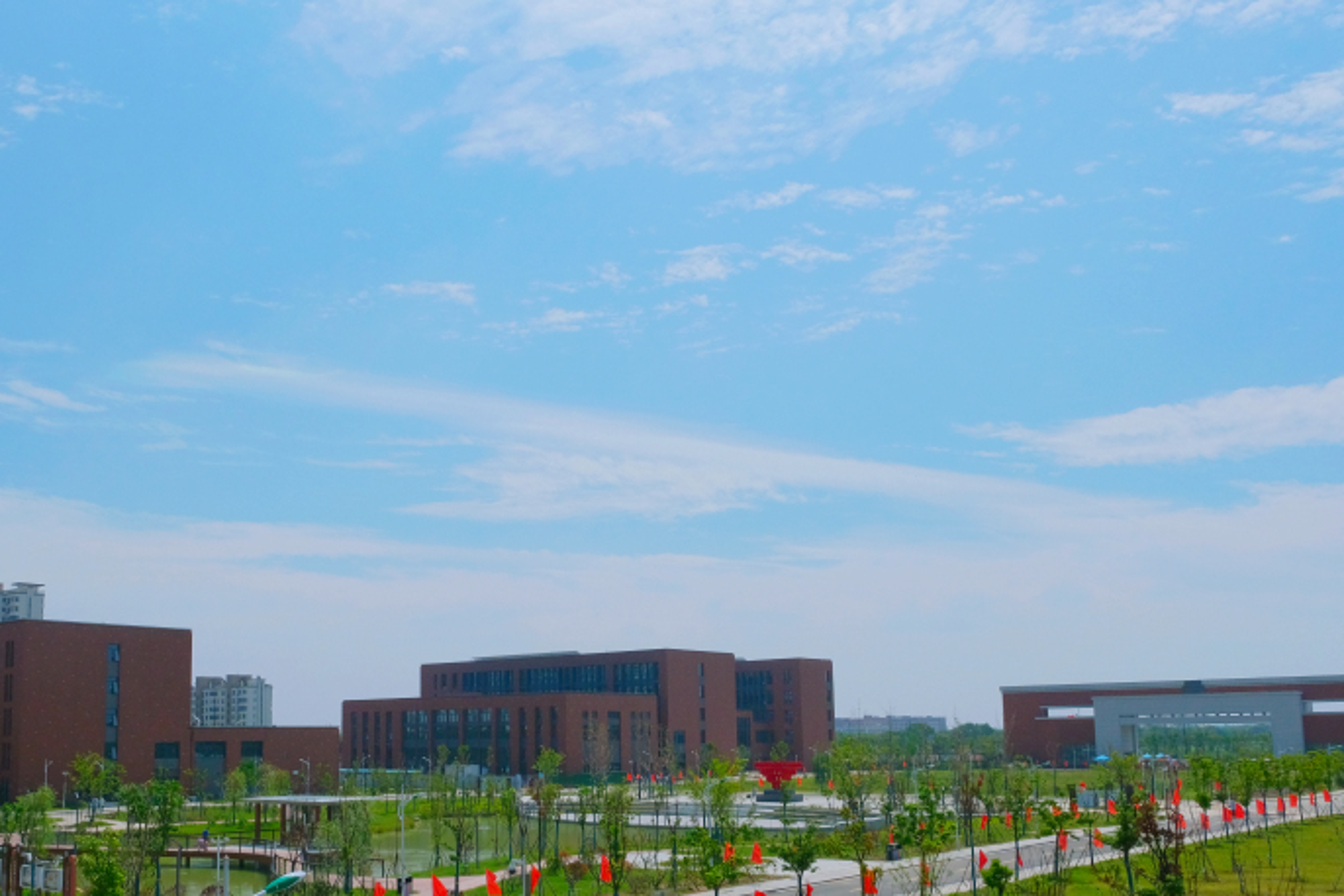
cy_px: 578
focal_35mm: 35
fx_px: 1306
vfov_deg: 37.5
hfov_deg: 53.8
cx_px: 502
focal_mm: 16
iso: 640
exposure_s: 1/7500
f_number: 6.4
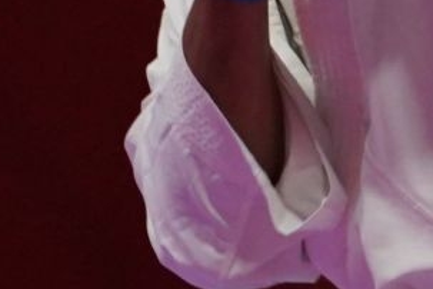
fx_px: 28828
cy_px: -248
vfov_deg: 0.6
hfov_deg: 0.9
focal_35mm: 2397
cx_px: 737
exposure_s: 1/1000
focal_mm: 269
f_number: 4
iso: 2500
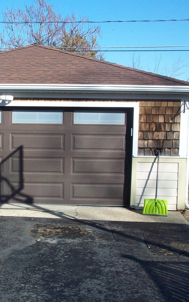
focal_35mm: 54
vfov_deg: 37.5
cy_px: 167
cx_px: 44
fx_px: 445
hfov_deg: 23.7
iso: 80
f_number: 5.5
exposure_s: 1/279
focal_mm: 5.7
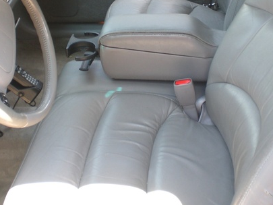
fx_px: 473
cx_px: 143
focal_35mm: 60
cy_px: 49
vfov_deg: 24.1
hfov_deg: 32.2
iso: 100
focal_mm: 6.3
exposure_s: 1/100
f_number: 3.1
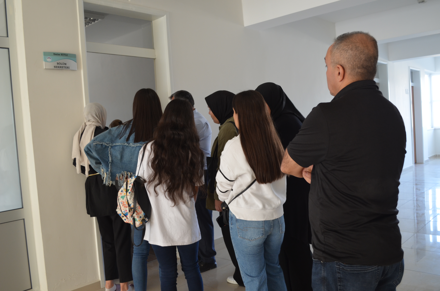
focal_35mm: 33
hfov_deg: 57.3
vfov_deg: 39.8
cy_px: 146
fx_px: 402
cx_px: 220
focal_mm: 22
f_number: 4
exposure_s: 1/60
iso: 500
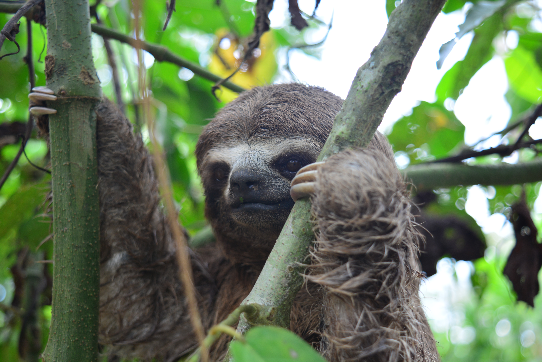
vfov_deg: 25.8
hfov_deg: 37.9
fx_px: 790
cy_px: 181
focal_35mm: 52
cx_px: 271
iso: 160
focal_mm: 35
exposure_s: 1/60
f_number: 4.5
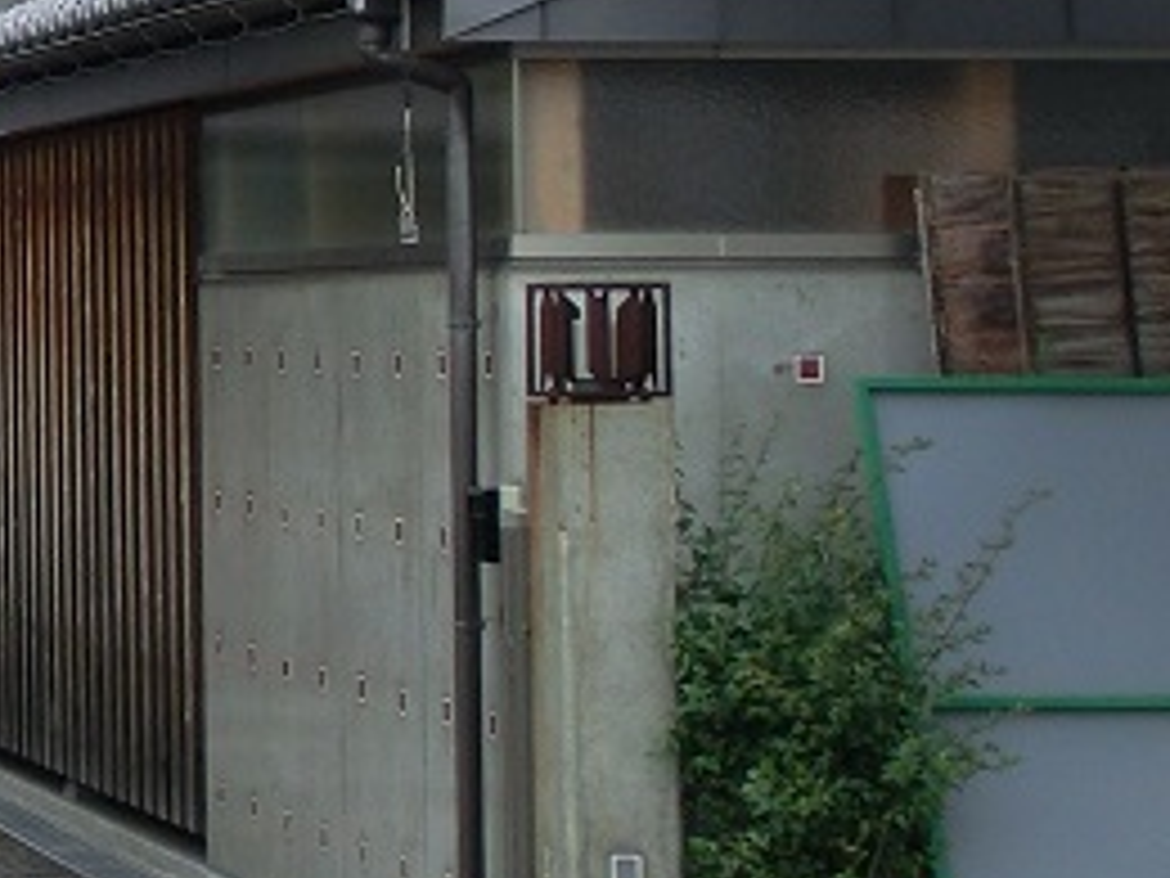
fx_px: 5611
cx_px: -648
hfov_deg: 11.4
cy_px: -142
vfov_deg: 8.8
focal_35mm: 166
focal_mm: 7.87
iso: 100
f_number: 4.2
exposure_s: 1/500
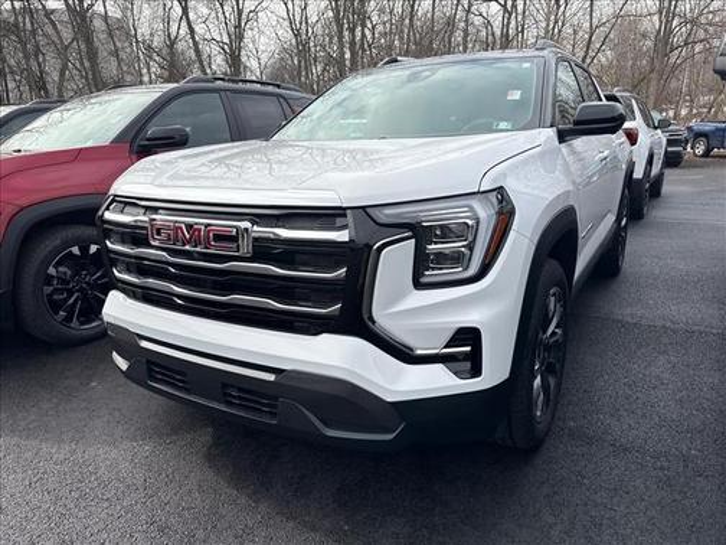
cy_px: 272
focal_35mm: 24
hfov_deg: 71.6
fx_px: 503
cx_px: 363
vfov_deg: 56.8
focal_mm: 6.76
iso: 100
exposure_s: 1/2907
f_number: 1.78
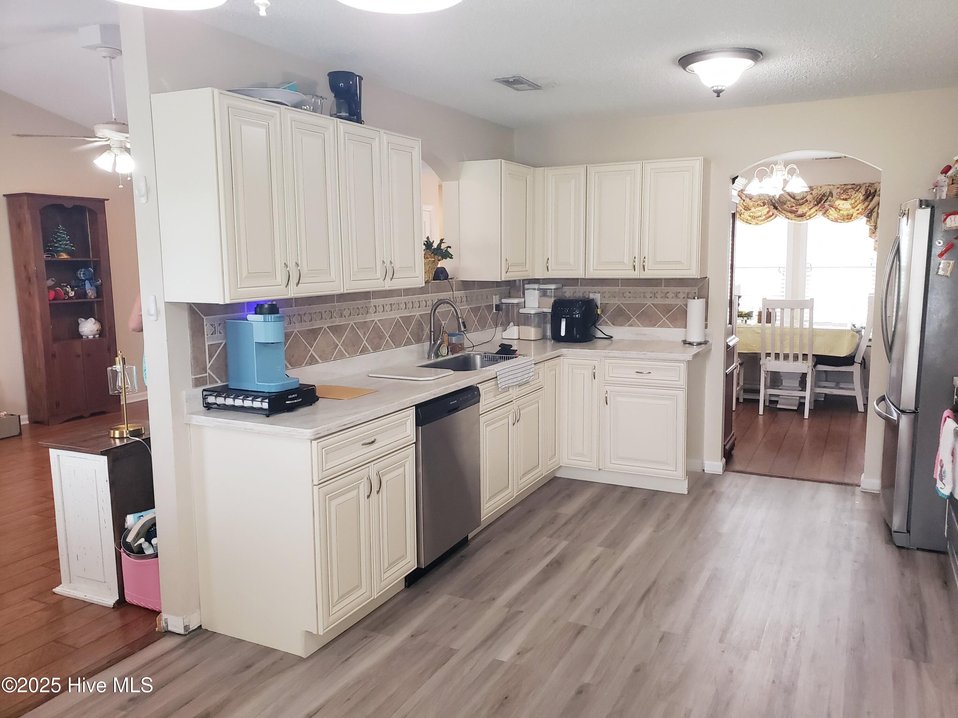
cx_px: 479
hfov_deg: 67.3
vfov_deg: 53.1
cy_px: 359
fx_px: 720
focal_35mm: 26
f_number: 2.4
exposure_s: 1/60
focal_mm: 4.3
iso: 200
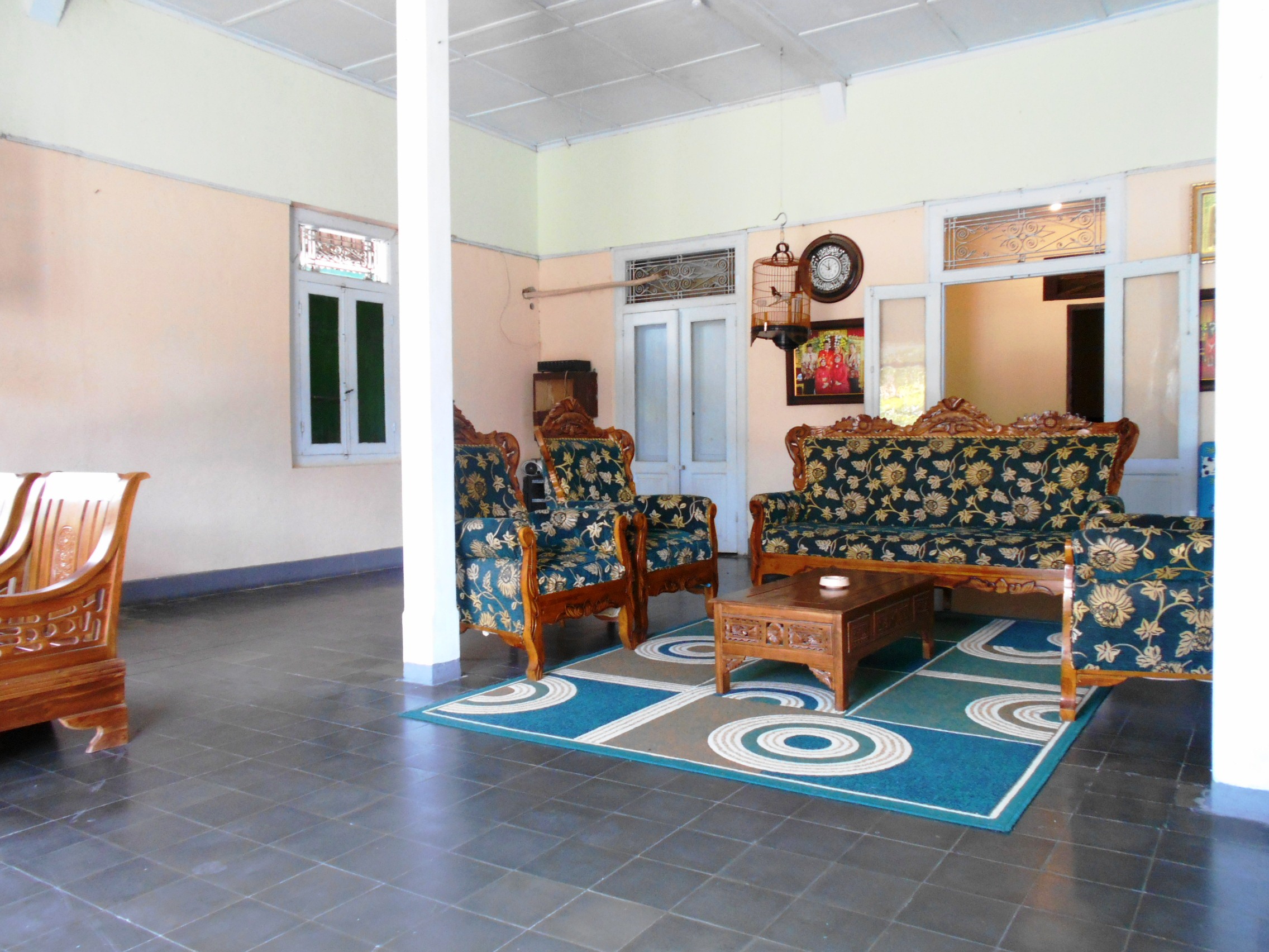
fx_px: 953
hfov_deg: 67.3
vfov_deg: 53.1
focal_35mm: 26
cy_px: 476
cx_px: 634
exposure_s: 1/30
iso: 450
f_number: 3.2
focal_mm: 4.6
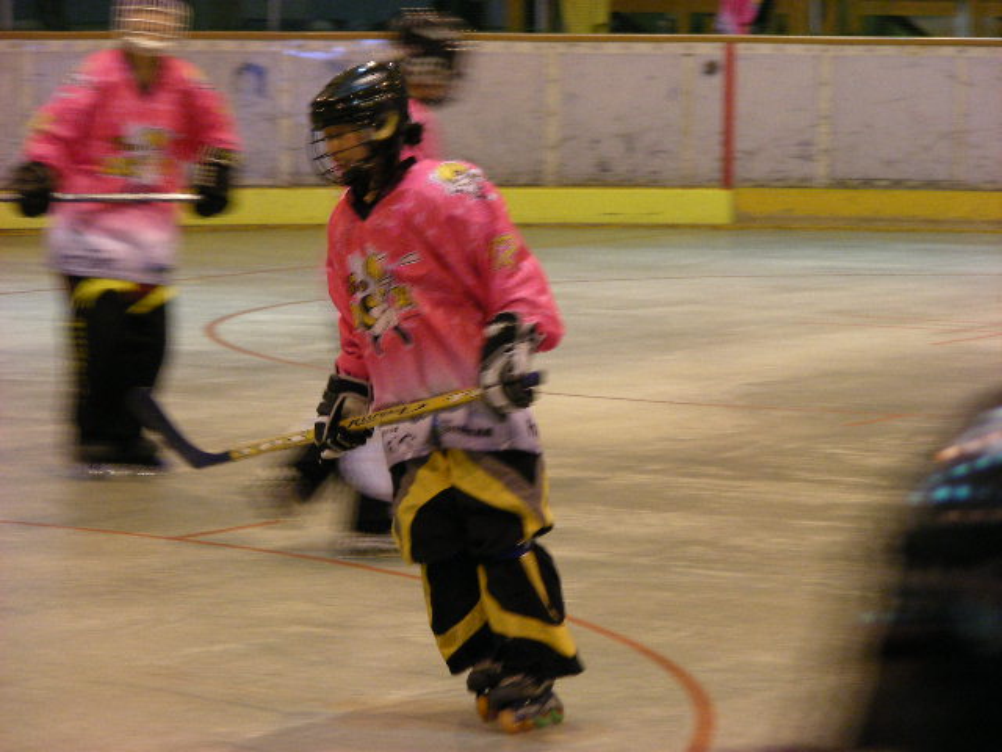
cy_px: 376
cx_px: 501
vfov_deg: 8.6
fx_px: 4979
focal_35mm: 172
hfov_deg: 11.5
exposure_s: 1/25.2
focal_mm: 28.7
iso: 200
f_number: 3.5
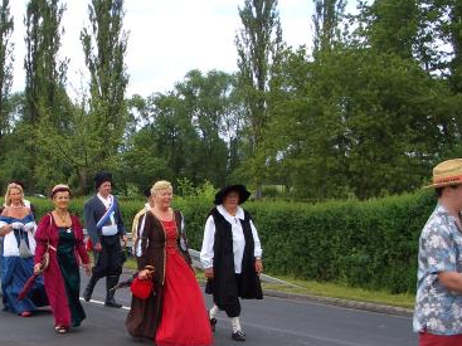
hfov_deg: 31.2
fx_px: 814
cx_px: 125
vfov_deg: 23.9
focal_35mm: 61
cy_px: 237
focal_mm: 5.8
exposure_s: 1/200
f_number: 4.3
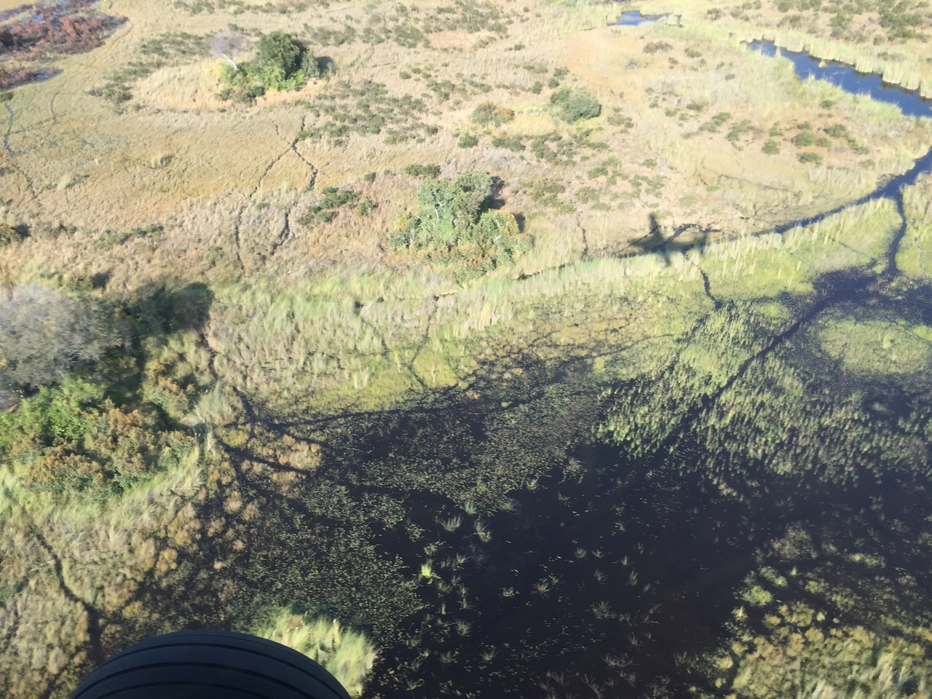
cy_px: 350
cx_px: 466
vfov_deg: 48.2
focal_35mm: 29
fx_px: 781
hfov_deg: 61.7
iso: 32
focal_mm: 4.15
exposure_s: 1/370
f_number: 2.2
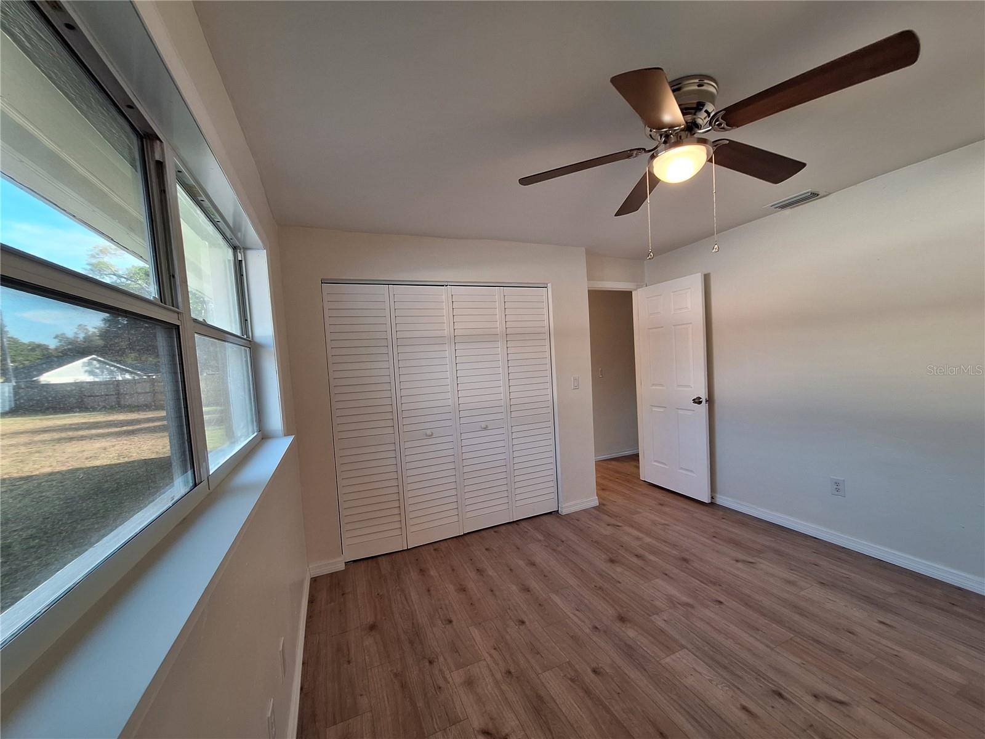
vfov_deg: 89.9
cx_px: 492
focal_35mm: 13
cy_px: 370
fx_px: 370
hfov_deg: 106.2
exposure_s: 1/40
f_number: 2.2
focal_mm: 1.74
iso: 80
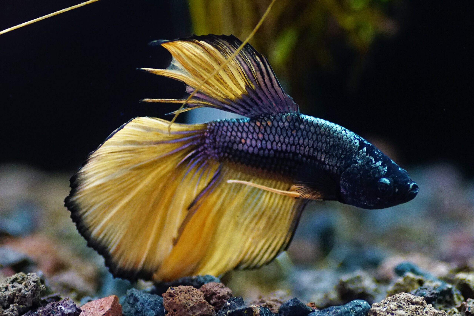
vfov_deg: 10.2
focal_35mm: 135
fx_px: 1777
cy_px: 158
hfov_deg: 15.2
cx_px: 237
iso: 2500
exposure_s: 1/250
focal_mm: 90
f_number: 2.8
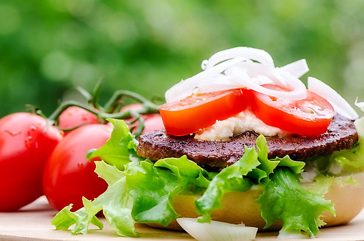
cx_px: 182
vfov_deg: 8.7
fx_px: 1589
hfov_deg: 13.1
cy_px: 120
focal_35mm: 158
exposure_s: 1/30
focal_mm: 105
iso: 100
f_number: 9
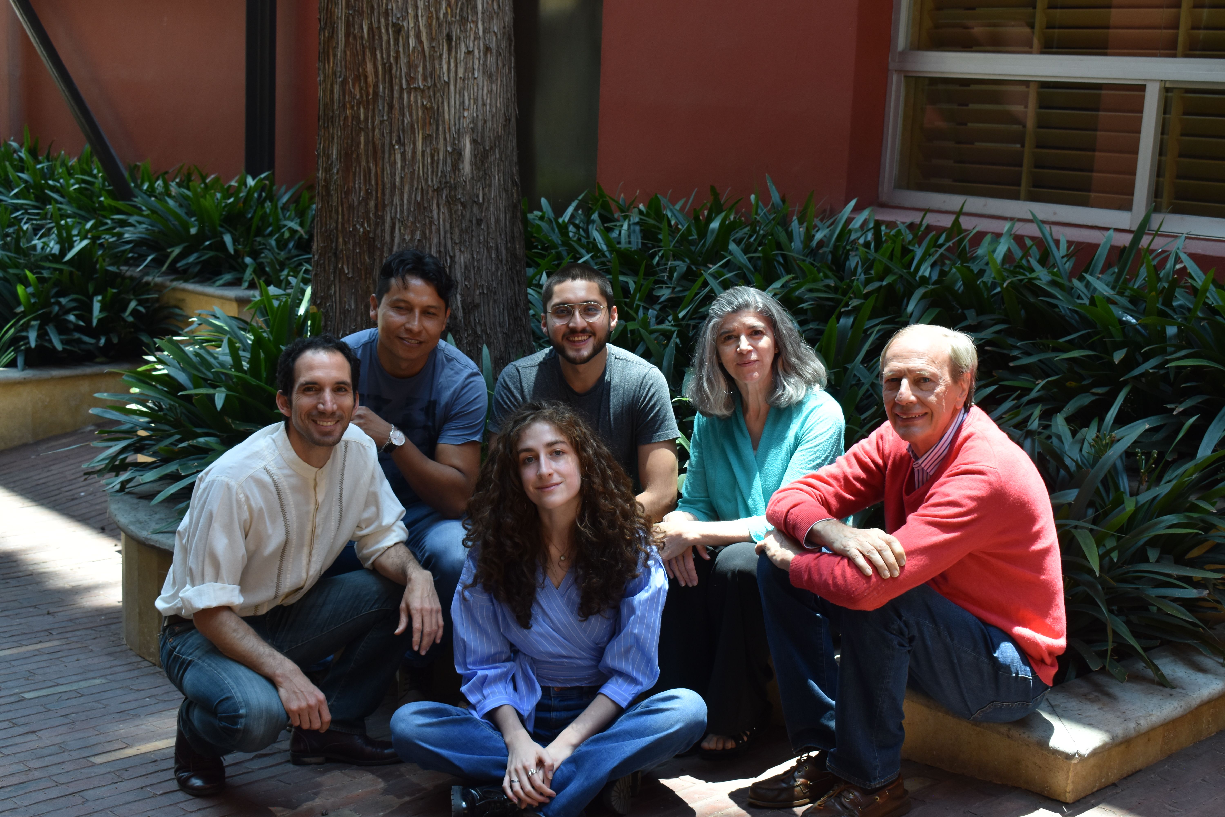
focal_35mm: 48
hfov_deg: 41.1
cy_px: 408
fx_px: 1633
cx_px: 612
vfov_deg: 28.1
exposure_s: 1/200
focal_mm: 32
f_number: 7.1
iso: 400
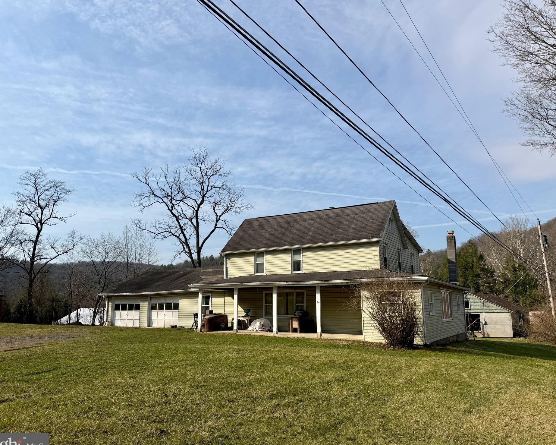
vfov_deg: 54.9
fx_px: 428
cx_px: 282
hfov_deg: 66.0
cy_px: 226
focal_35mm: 26
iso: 80
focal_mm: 6.76
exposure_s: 1/6173
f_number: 1.78
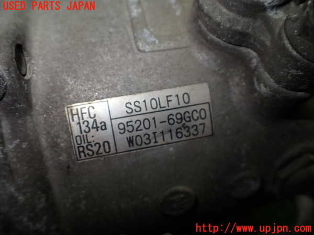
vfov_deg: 46.8
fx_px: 272
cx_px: 157
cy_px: 118
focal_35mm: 30
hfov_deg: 60.0
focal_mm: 5.4
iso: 100
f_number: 2.3
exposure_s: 1/125
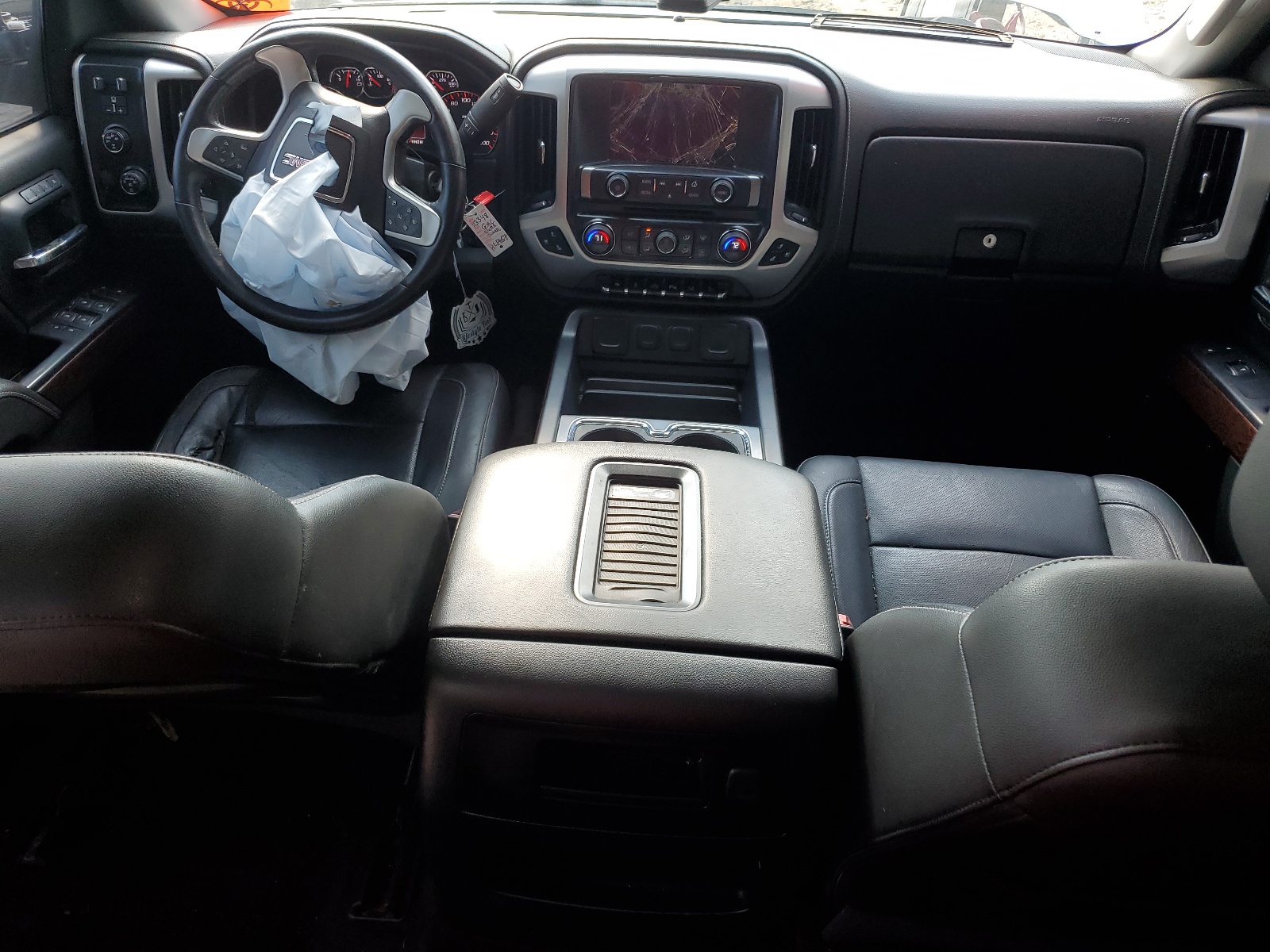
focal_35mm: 26
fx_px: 954
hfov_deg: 67.3
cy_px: 476
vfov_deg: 53.1
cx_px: 635
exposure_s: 1/120
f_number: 1.5
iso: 56
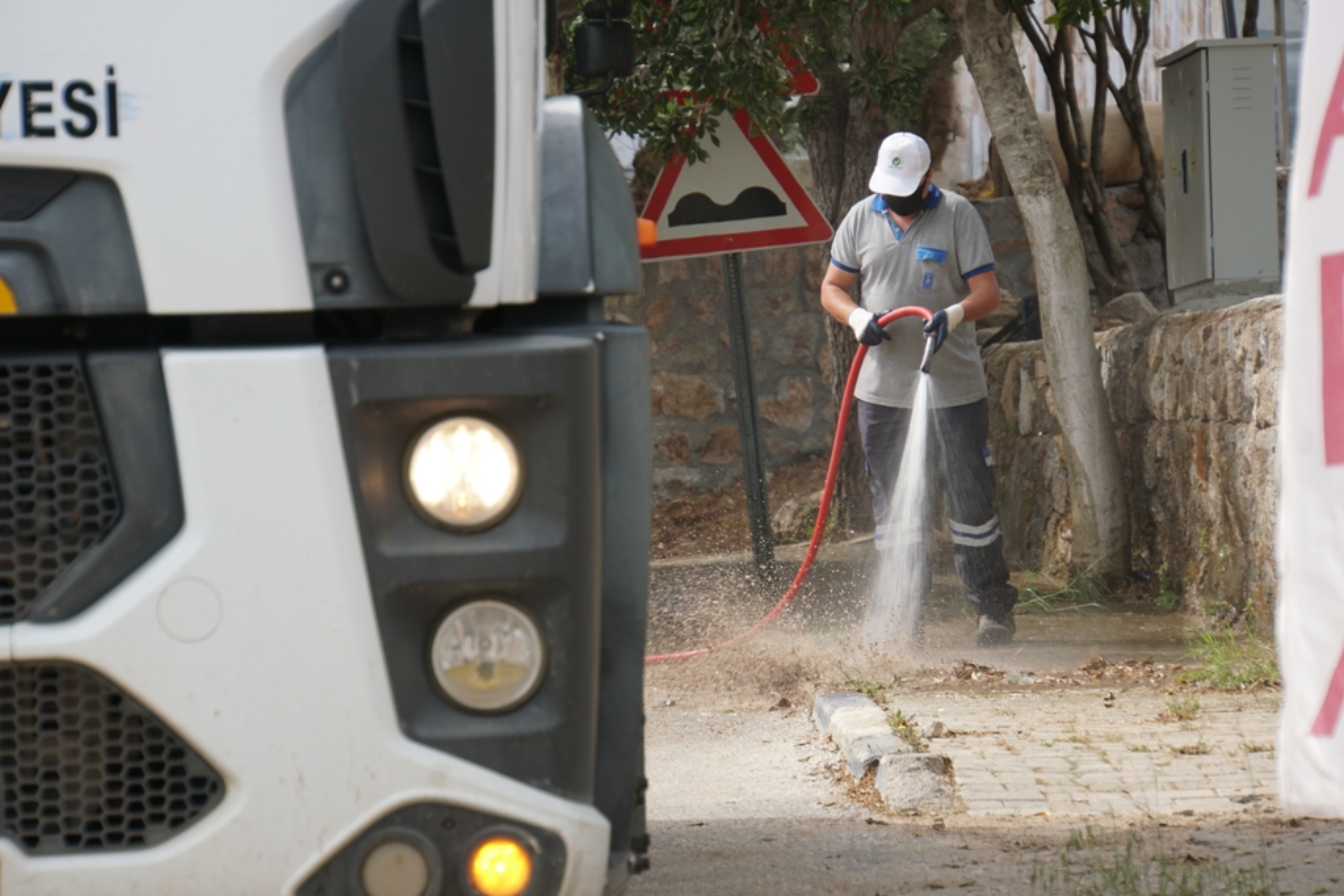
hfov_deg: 9.7
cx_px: 672
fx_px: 7897
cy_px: 448
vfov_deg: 6.5
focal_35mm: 212
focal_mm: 141
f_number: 6.3
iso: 125
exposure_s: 1/250
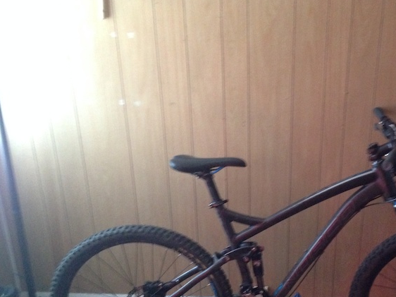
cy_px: 205
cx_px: 280
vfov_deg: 30.6
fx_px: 537
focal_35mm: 47
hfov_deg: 39.7
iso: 500
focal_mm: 4.12
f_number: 2.4
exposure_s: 1/15
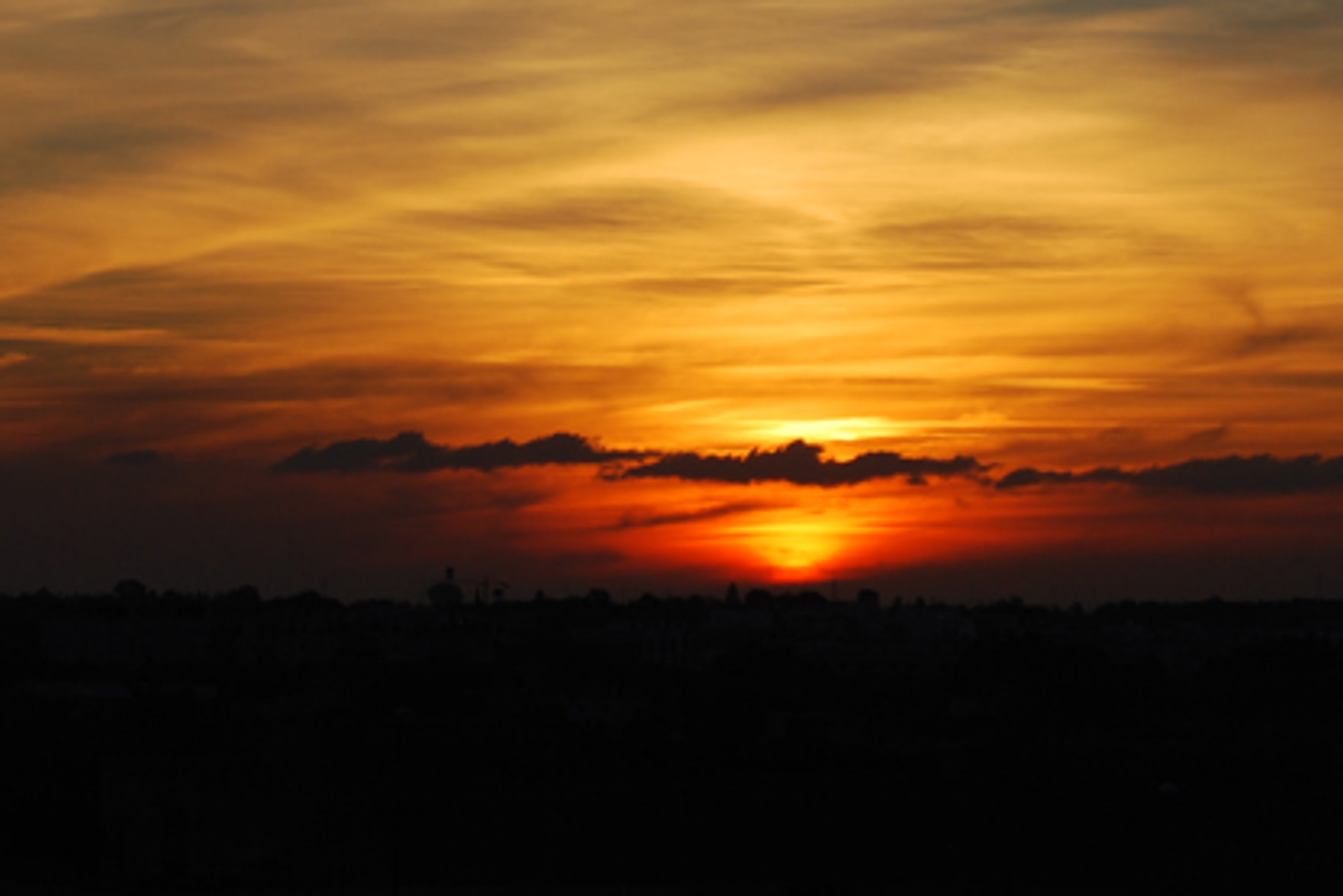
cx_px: 825
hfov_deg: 11.5
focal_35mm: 179
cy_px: -45
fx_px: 6683
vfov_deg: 7.6
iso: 100
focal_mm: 55
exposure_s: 1/320
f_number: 8
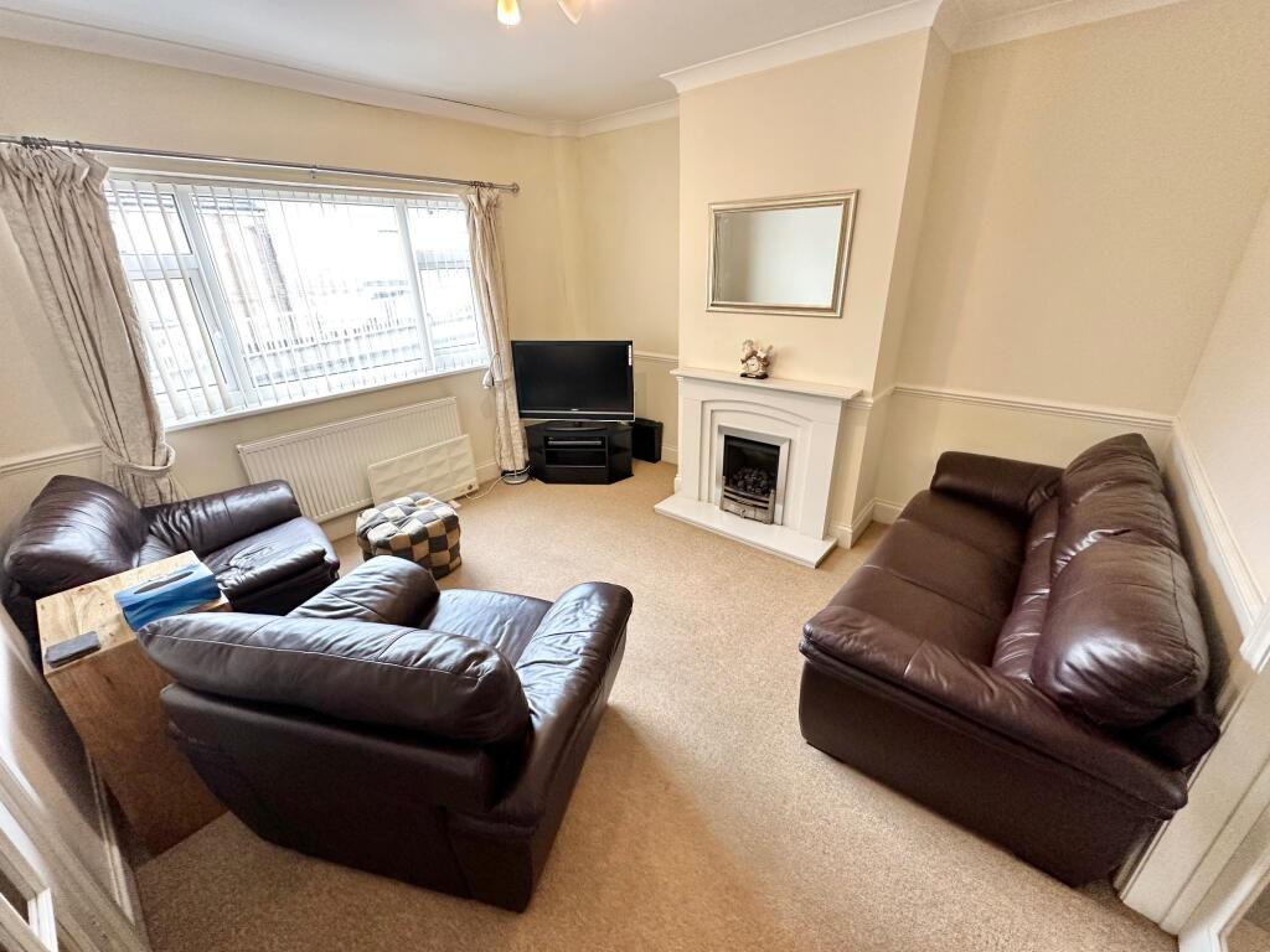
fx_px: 514
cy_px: 476
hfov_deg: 102.1
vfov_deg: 85.7
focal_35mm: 14
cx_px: 635
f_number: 2.2
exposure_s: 1/100
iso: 250
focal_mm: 2.22
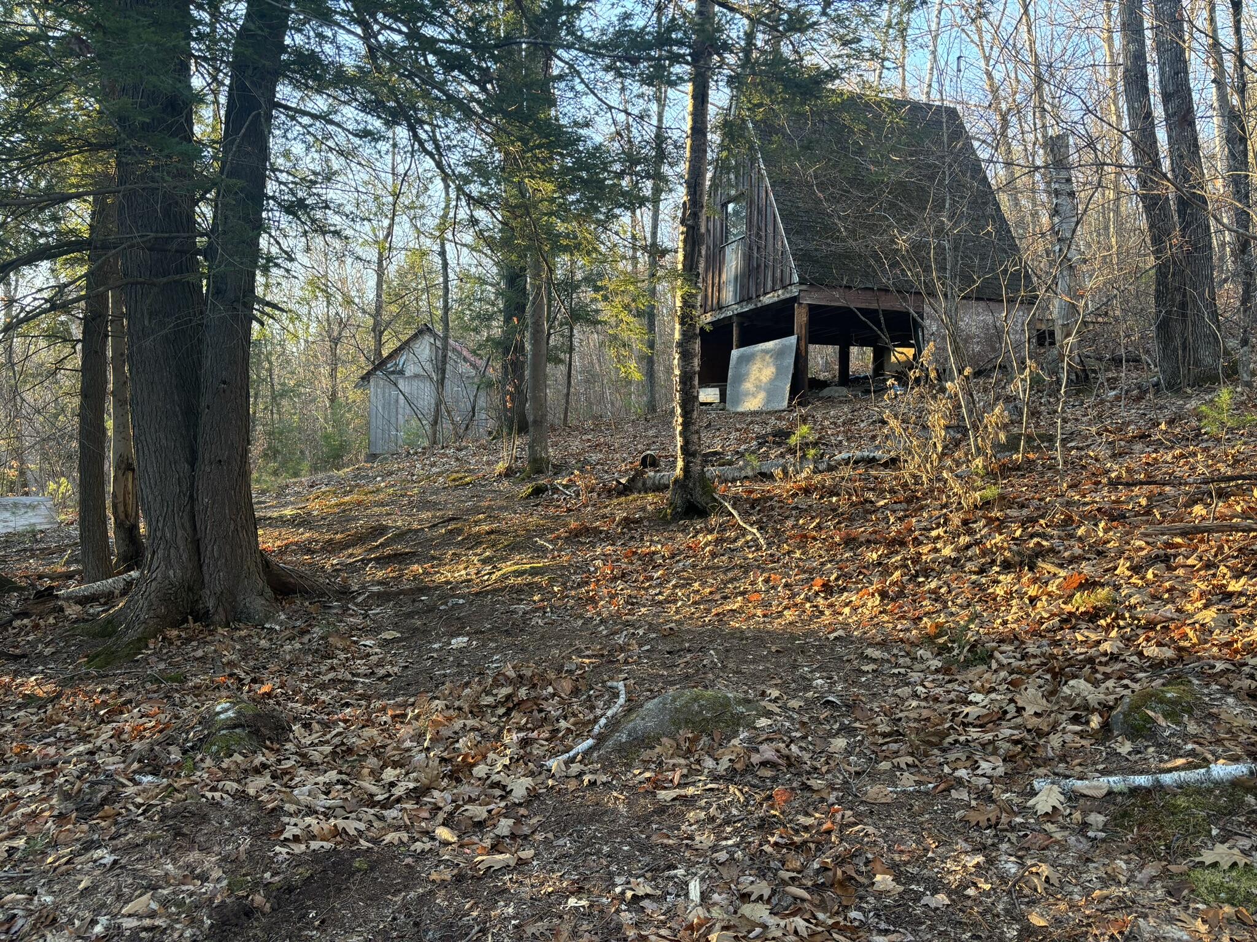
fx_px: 944
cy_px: 471
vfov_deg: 53.1
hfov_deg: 67.3
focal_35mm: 26
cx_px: 628
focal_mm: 5.96
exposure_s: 1/121
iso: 100
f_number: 1.6
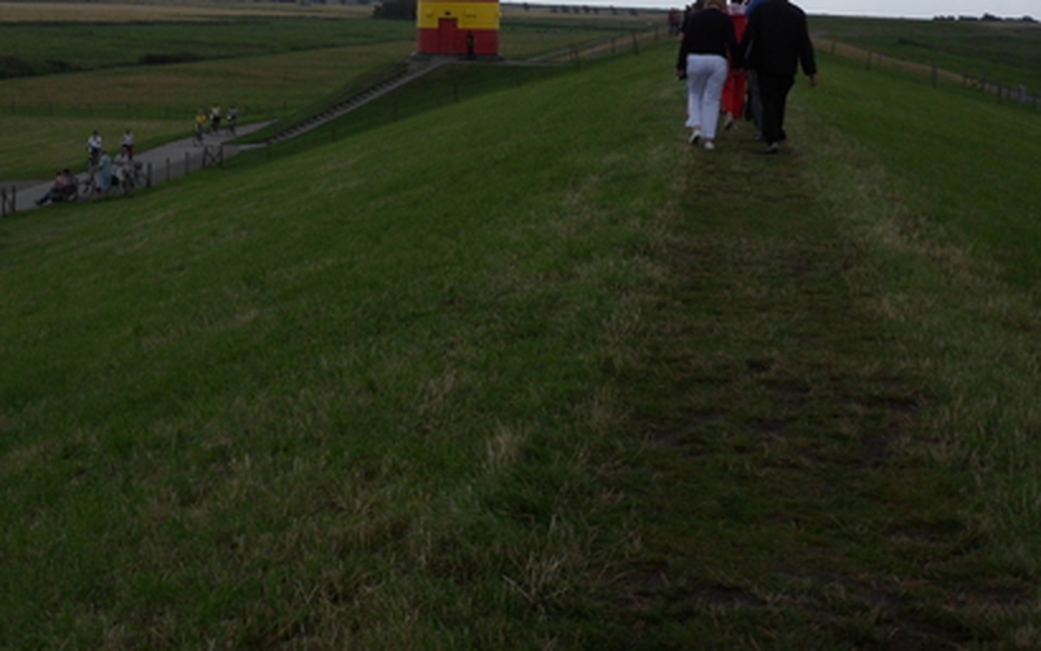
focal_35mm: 65
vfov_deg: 19.7
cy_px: 84
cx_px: 398
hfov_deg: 31.4
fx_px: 1844
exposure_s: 1/1000
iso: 80
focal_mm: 7.8
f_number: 4.2
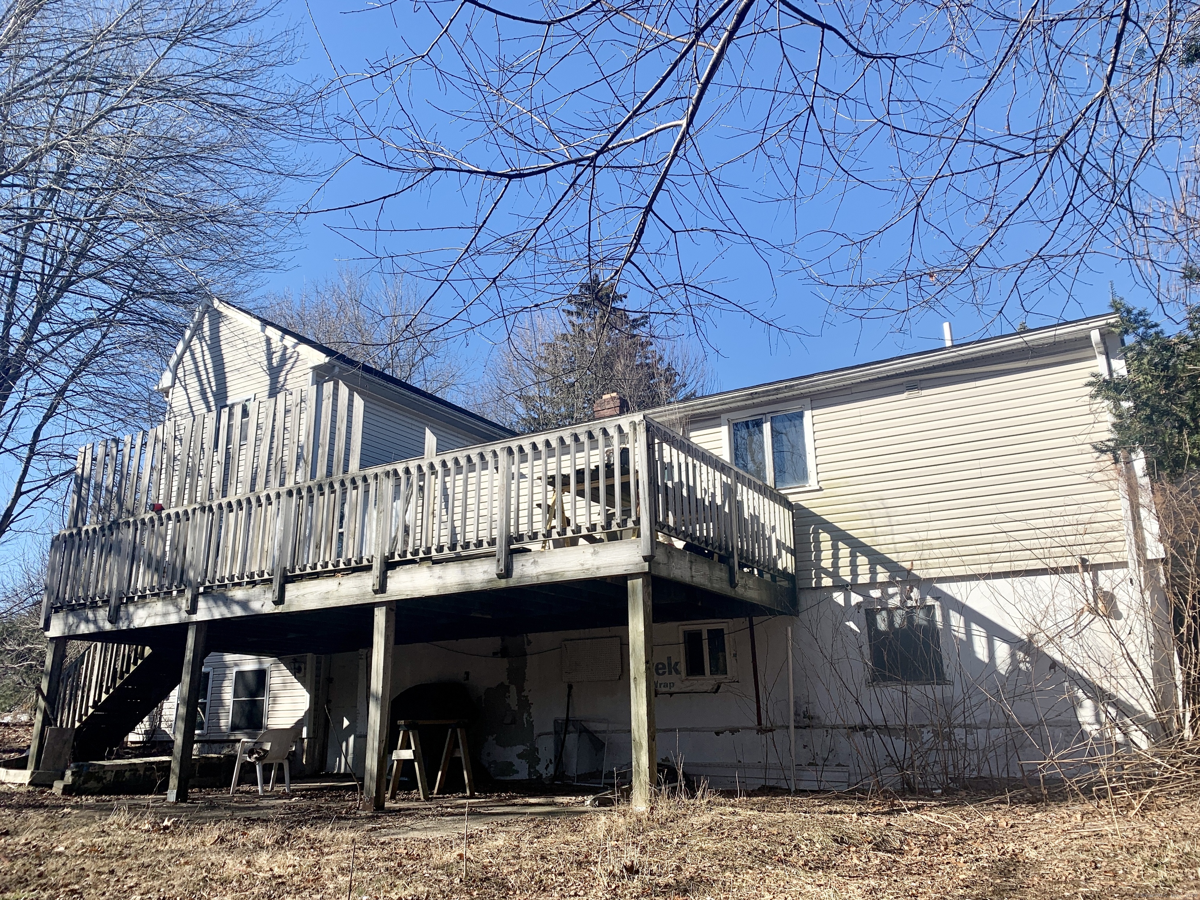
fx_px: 901
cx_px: 600
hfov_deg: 67.3
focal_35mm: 26
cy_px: 450
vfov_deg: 53.1
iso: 25
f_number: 1.8
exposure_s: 1/1536
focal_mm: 4.25
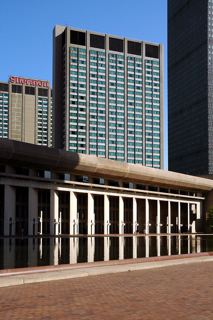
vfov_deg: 45.0
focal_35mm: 44
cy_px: 160
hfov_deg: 30.8
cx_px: 106
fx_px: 387
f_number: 10
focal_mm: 29
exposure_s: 1/250
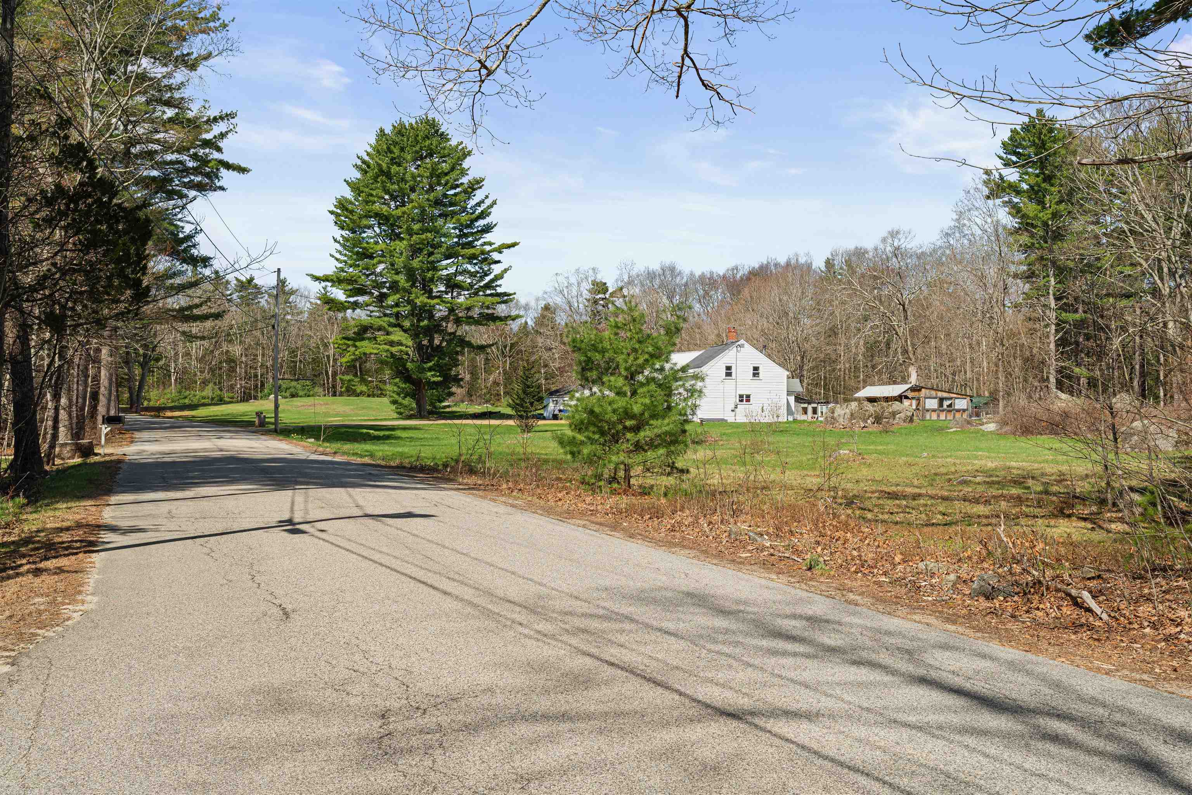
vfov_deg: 37.9
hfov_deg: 54.4
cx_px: 596
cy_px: 398
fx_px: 1159
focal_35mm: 35
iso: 100
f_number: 8
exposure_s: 1/100
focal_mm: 35
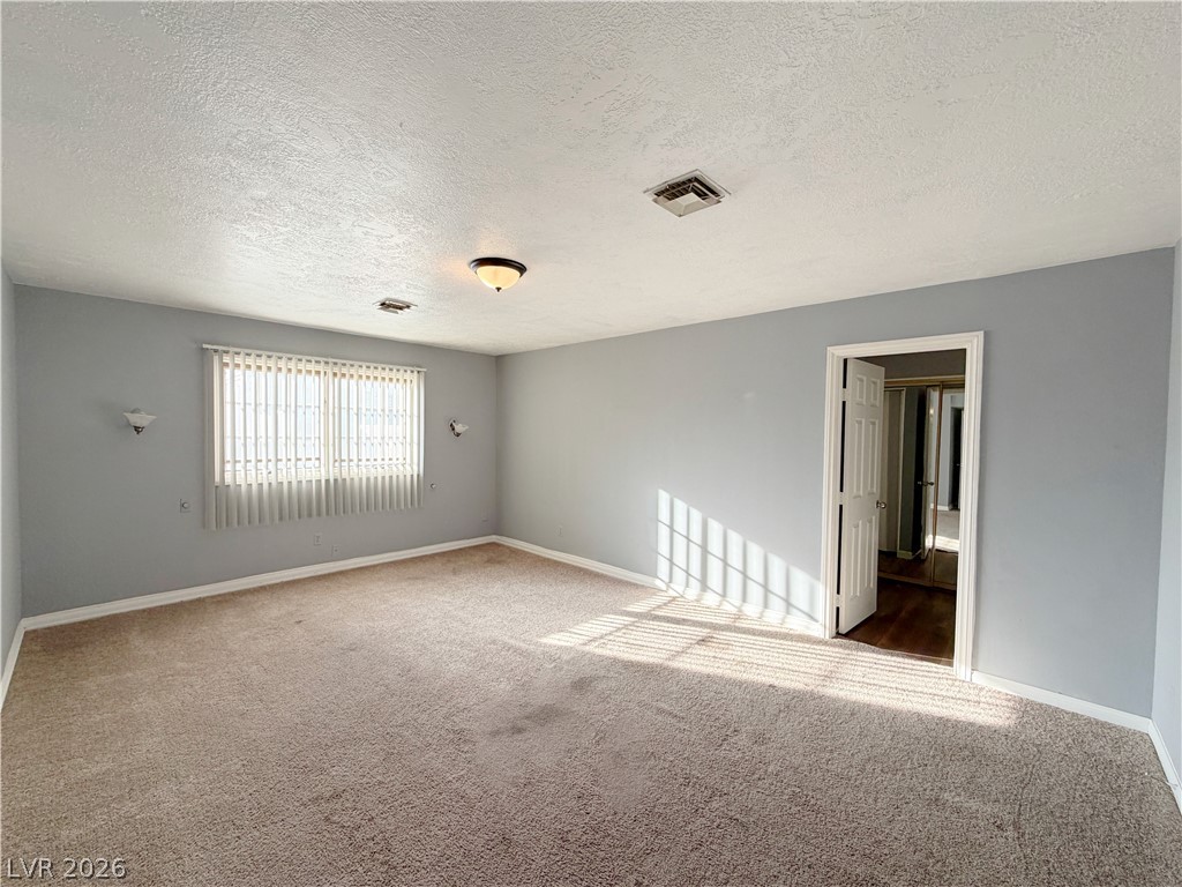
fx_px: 478
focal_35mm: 14
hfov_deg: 102.1
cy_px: 444
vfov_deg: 85.7
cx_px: 591
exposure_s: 1/121
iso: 100
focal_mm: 2.22
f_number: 2.2
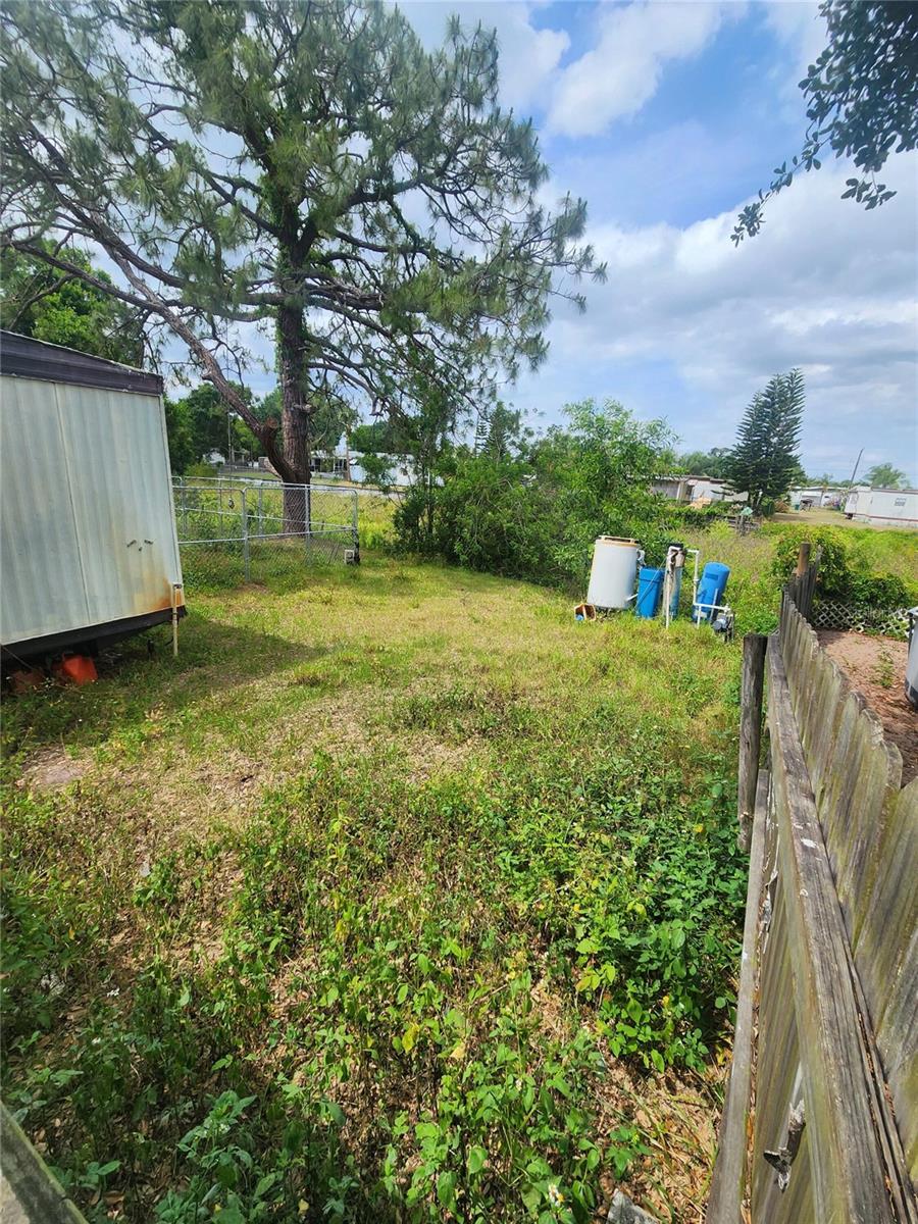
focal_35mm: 13
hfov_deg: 89.9
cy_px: 612
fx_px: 460
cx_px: 459
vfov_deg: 106.2
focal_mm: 2.2
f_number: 2.2
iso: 50
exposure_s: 1/1849
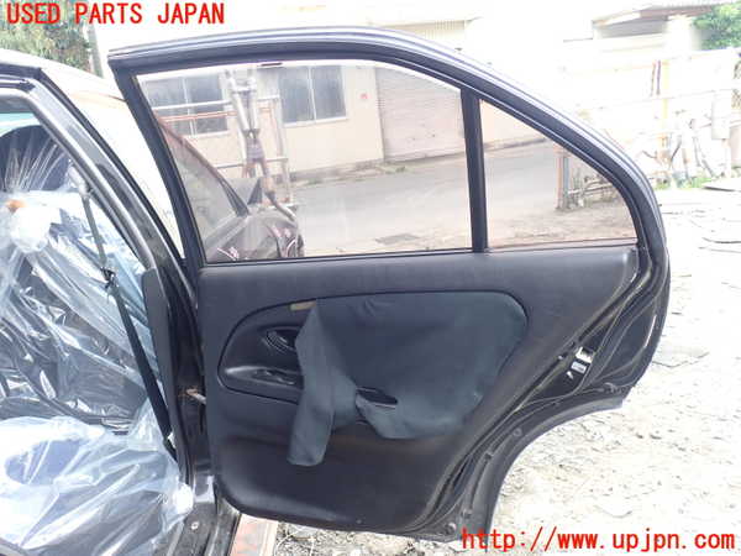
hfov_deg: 60.0
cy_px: 278
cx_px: 370
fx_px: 642
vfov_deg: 46.8
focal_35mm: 30
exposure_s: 1/60
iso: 100
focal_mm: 5.4
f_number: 3.2
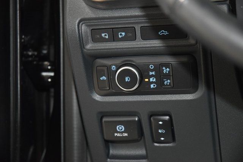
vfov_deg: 13.0
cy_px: 81
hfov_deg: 19.5
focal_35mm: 105
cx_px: 122
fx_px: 709
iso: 3200
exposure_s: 1/20
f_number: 4.5
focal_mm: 70
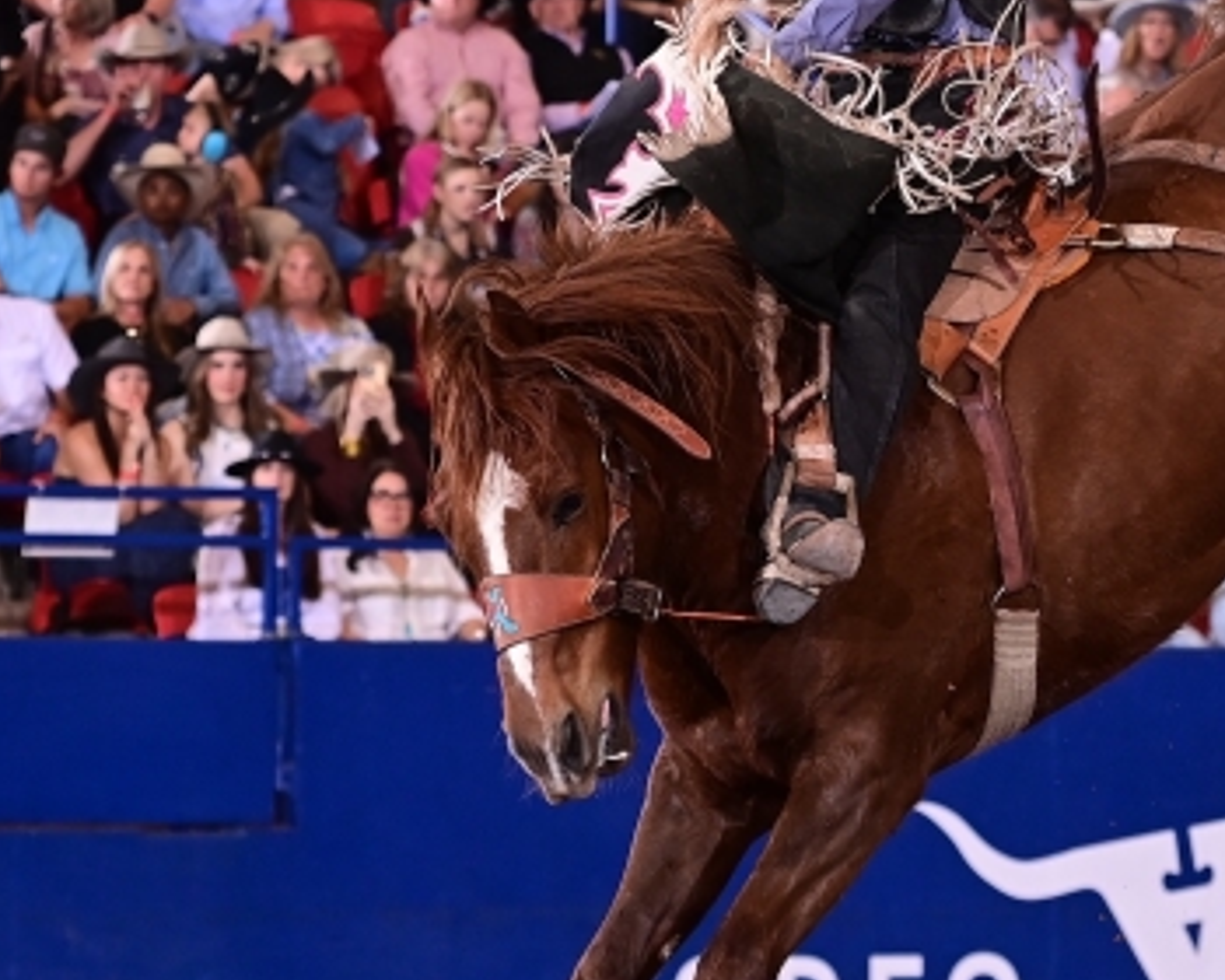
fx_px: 11855
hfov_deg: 5.9
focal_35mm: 327
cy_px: 406
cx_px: 903
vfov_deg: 4.7
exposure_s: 1/250
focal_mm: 102
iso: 1000
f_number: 4
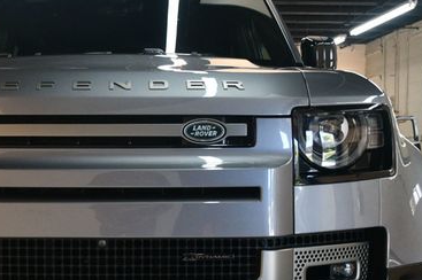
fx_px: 796
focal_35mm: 68
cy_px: 199
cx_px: 116
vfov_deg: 19.9
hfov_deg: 29.3
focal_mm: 26
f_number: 3.8
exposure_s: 1/125
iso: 1100
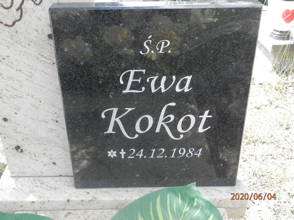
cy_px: 110
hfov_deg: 46.8
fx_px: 340
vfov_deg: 36.0
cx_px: 147
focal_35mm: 40
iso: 80
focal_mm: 7.2
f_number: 3.5
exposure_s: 1/100
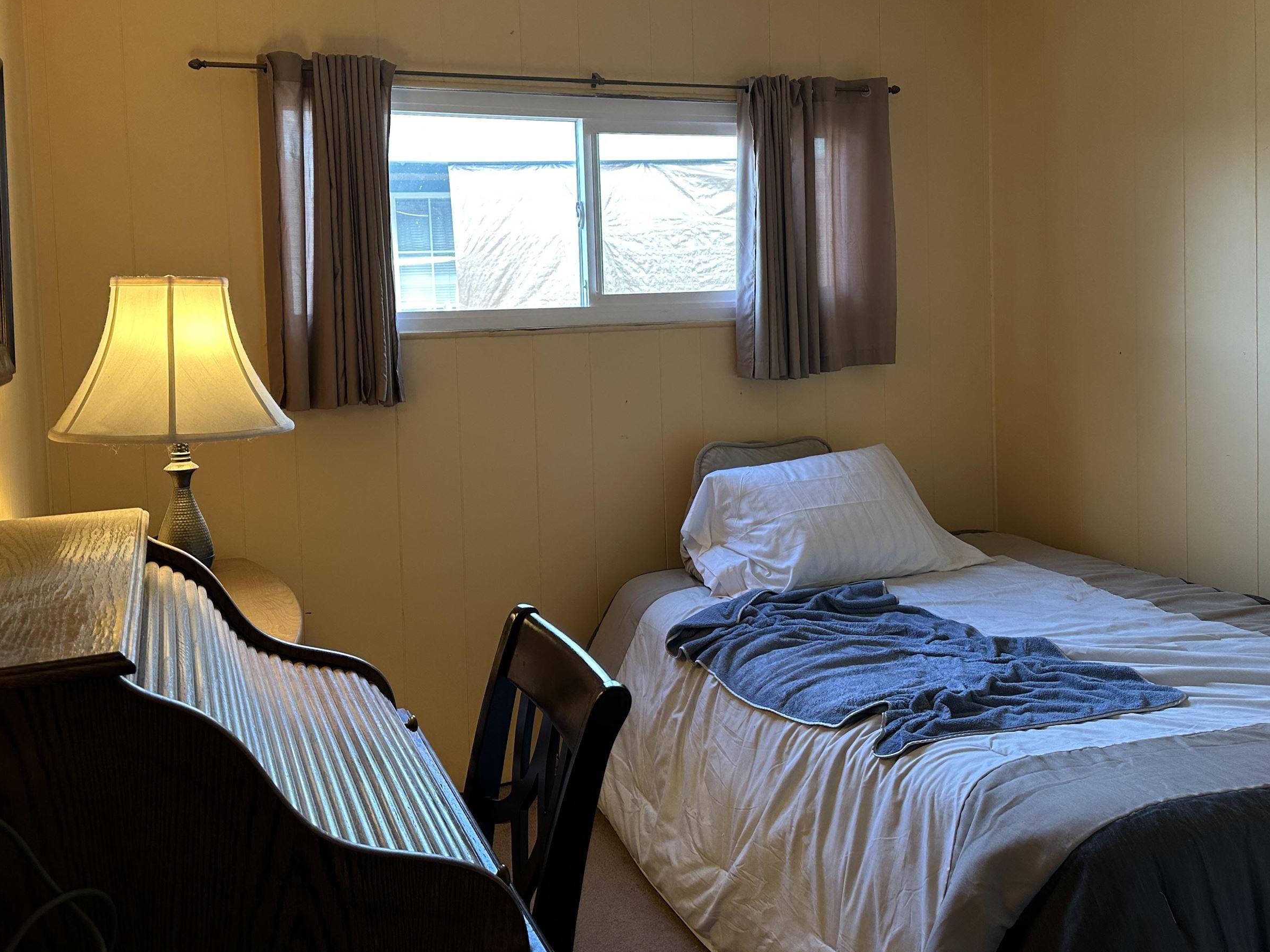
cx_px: 631
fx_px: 1137
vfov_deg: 45.1
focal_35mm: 31
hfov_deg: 58.3
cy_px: 361
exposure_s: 1/60
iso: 160
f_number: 1.78
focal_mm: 6.86
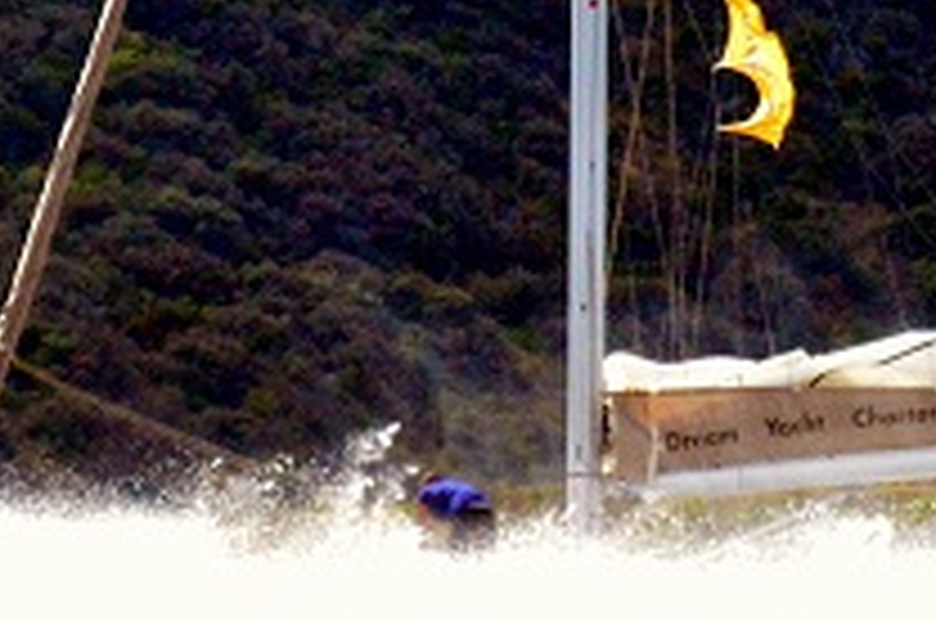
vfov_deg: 0.8
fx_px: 44884
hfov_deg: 1.2
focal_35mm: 1729
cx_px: 794
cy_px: -205
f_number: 5.6
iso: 2500
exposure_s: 1/8000
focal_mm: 240
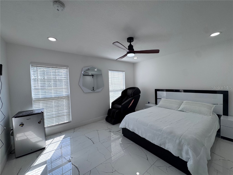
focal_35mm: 14
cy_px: 88
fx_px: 94
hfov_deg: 102.1
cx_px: 116
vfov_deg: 85.7
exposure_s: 1/304
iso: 40
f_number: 2.2
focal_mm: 2.22
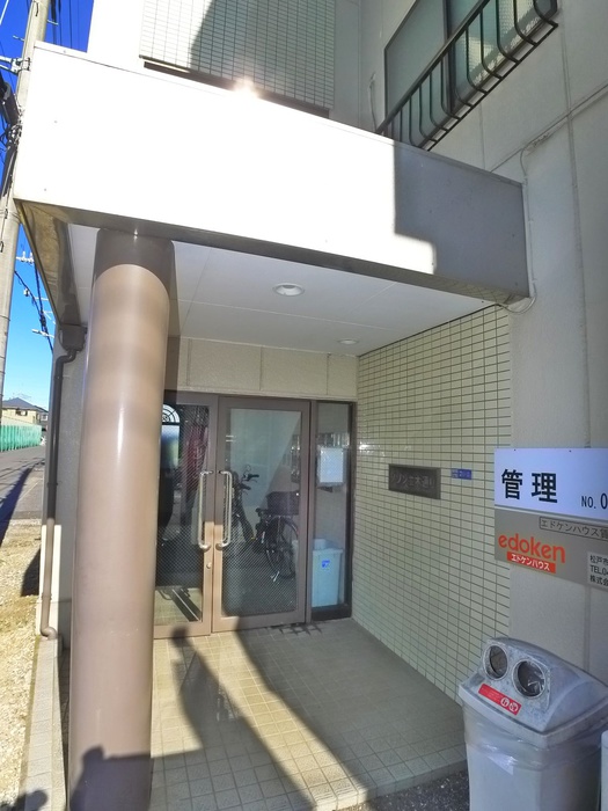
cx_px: 304
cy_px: 406
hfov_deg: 56.8
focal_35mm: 24
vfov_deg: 71.6
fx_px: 562
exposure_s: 1/800
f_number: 4
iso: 400
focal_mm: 5.1
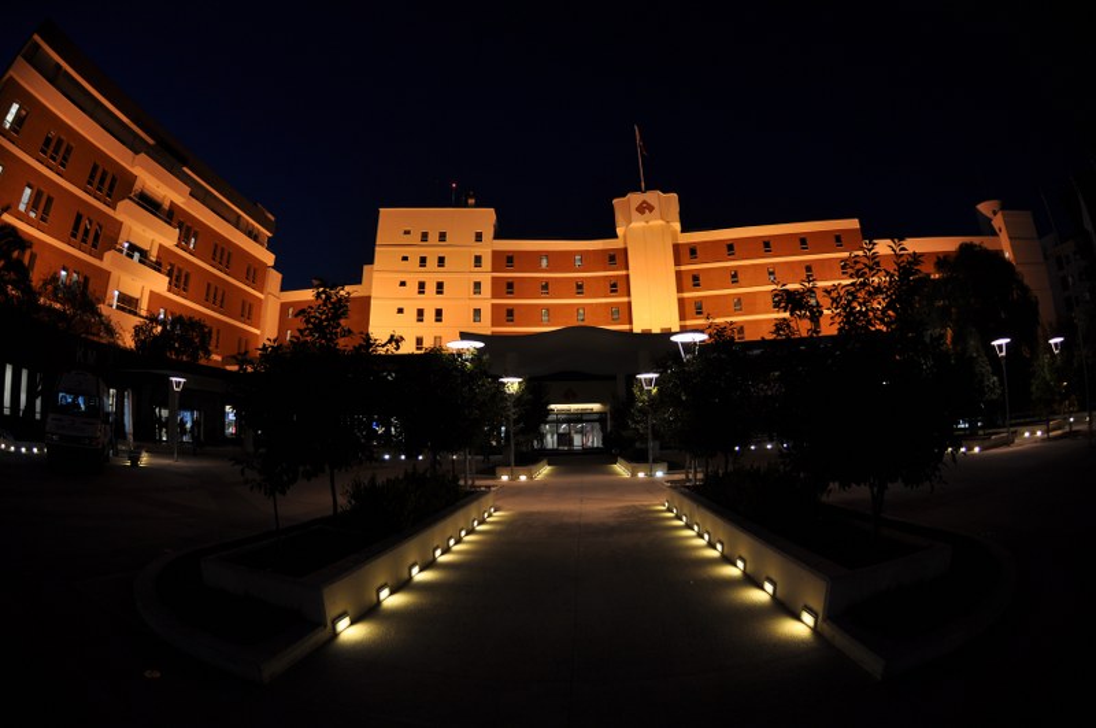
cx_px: 548
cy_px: 364
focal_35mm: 16
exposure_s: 1/15
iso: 250
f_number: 2.8
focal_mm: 10.5
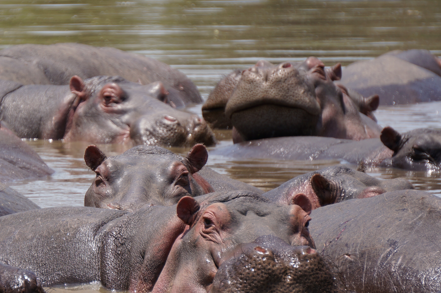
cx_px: 103
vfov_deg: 2.5
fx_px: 6816
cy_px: 131
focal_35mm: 557
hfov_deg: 3.7
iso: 125
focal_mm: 210
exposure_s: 1/400
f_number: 6.3
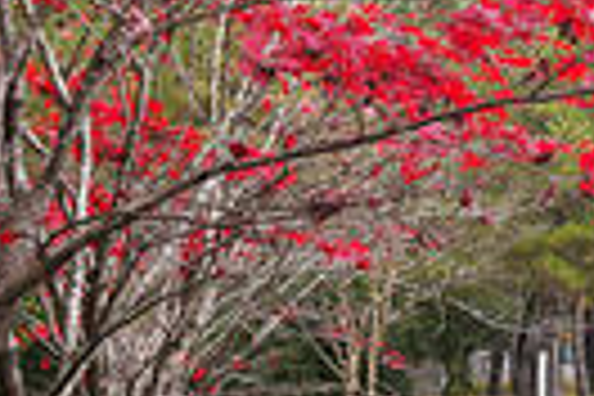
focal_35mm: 146
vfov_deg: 9.3
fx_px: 2409
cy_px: -99
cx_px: 1035
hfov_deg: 12.9
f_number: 10
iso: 125
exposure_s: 1/20
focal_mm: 32
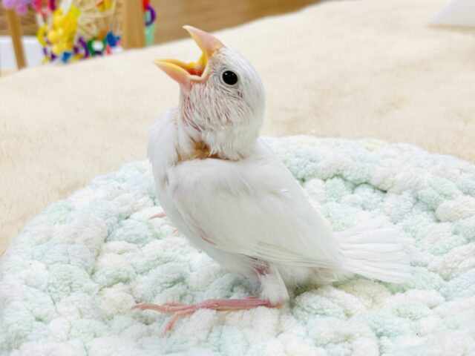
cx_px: 238
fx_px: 714
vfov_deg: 28.0
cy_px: 178
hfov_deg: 36.8
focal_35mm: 52
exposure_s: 1/99
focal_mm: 6
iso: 50
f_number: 2
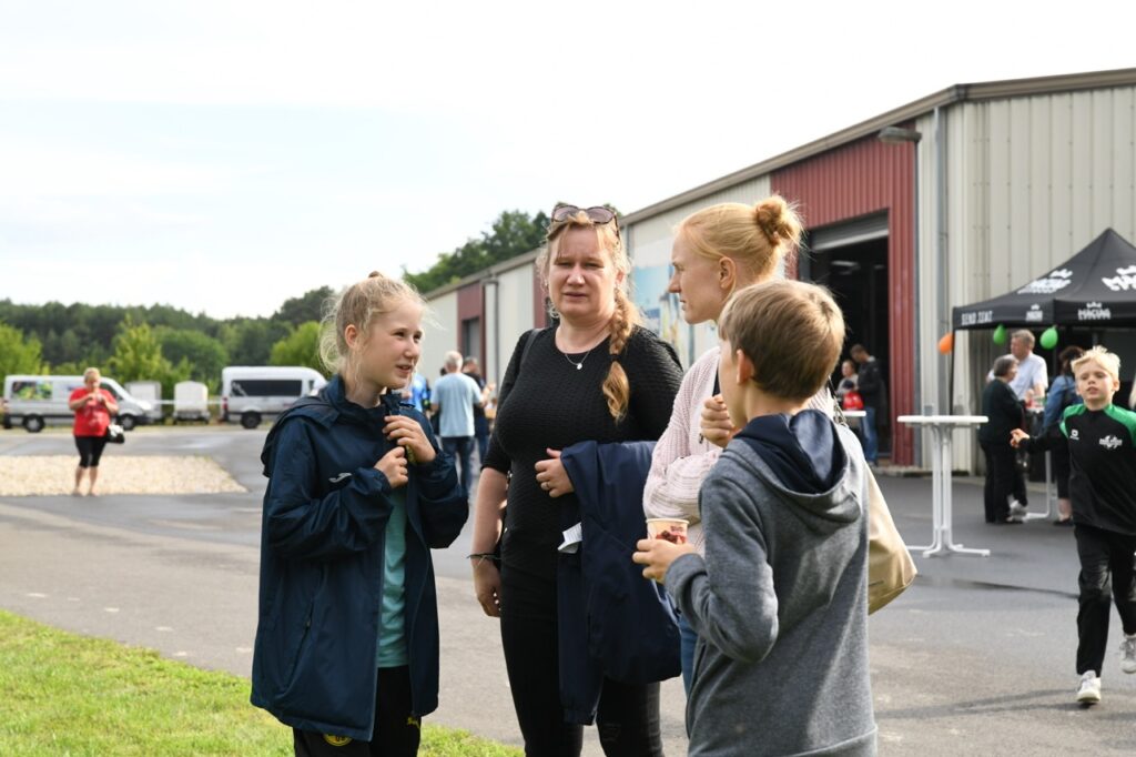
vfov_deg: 20.6
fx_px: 2082
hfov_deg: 30.5
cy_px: 378
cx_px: 568
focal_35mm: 66
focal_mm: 66
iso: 1250
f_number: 7.1
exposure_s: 1/1000
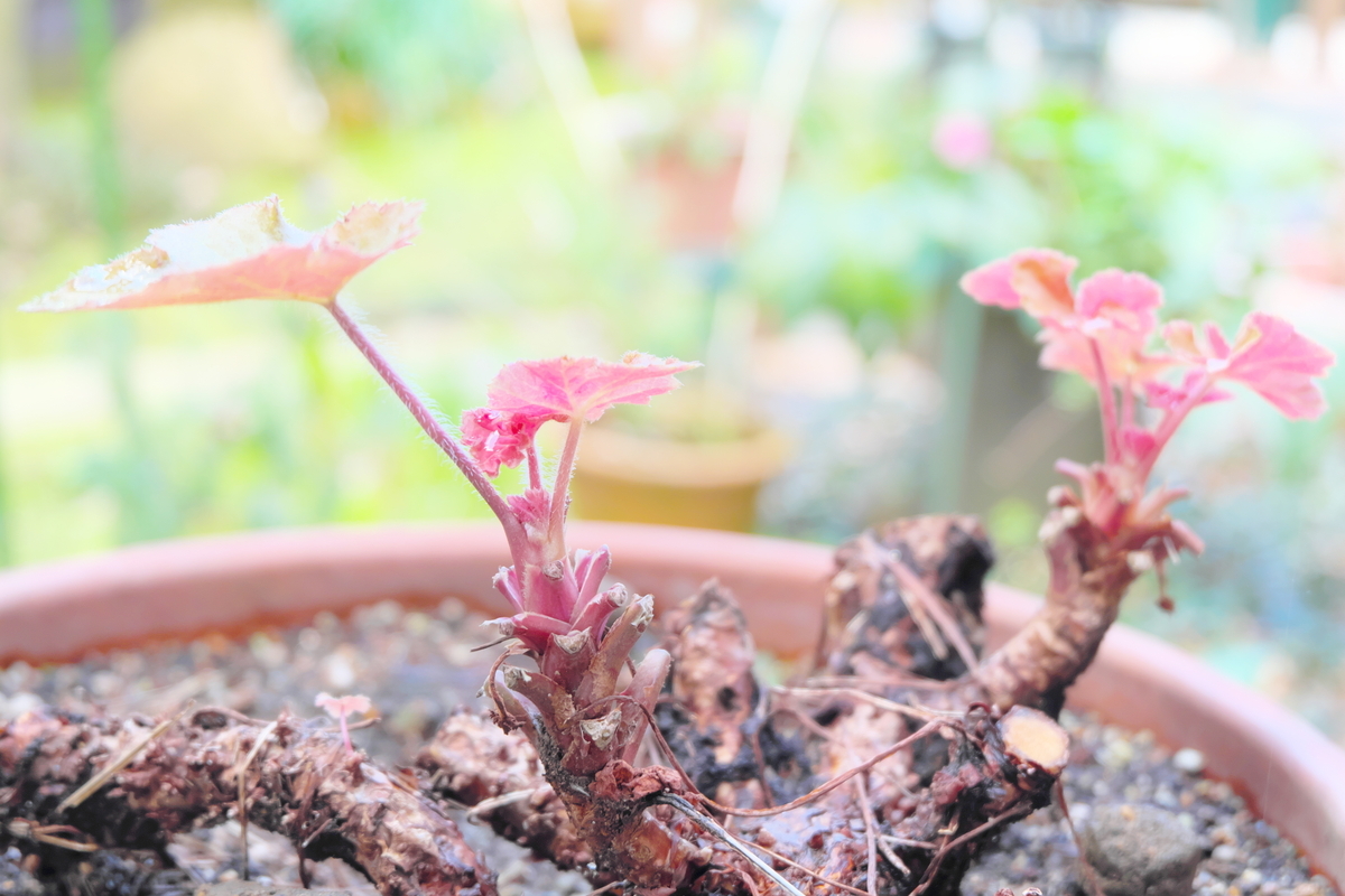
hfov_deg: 37.5
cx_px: 672
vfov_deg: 25.5
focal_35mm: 53
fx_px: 1980
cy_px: 448
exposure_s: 1/100
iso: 800
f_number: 5
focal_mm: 35.5
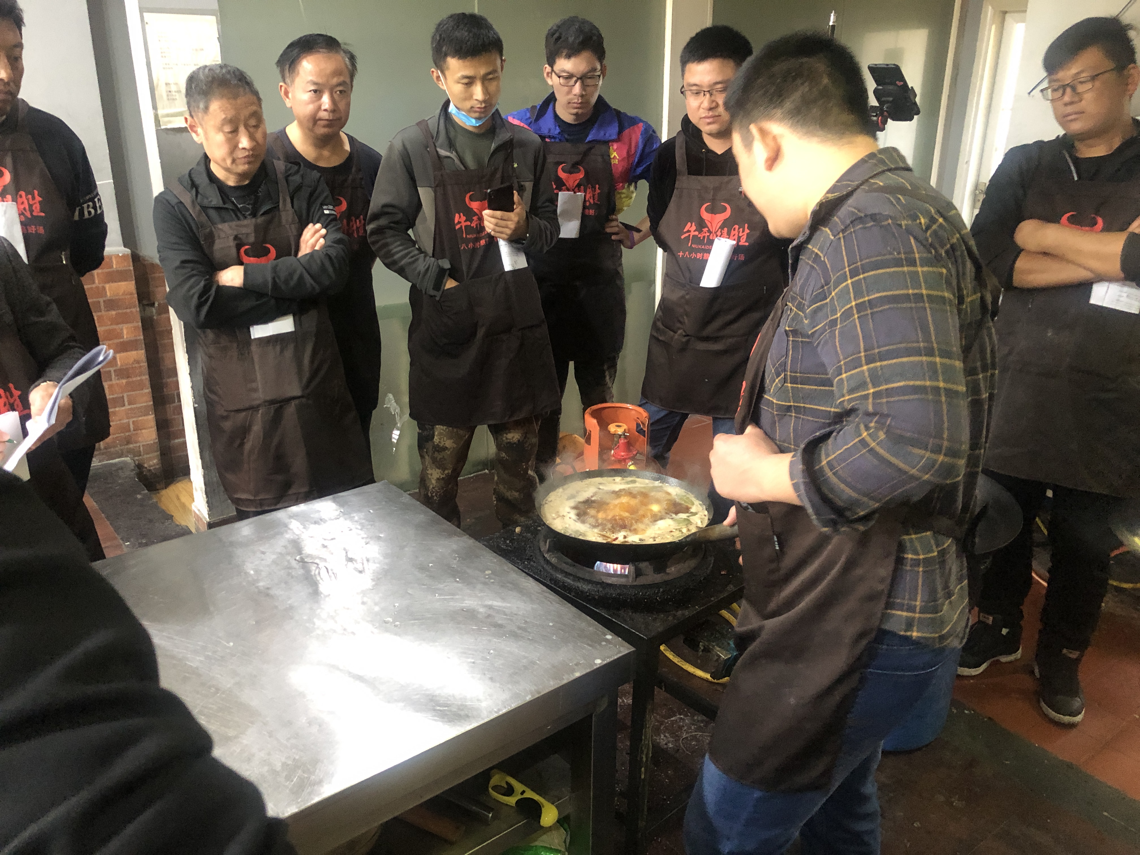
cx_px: 570
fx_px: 922
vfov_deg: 49.7
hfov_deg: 63.4
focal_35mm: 28
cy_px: 428
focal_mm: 4
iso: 500
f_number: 1.8
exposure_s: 1/33
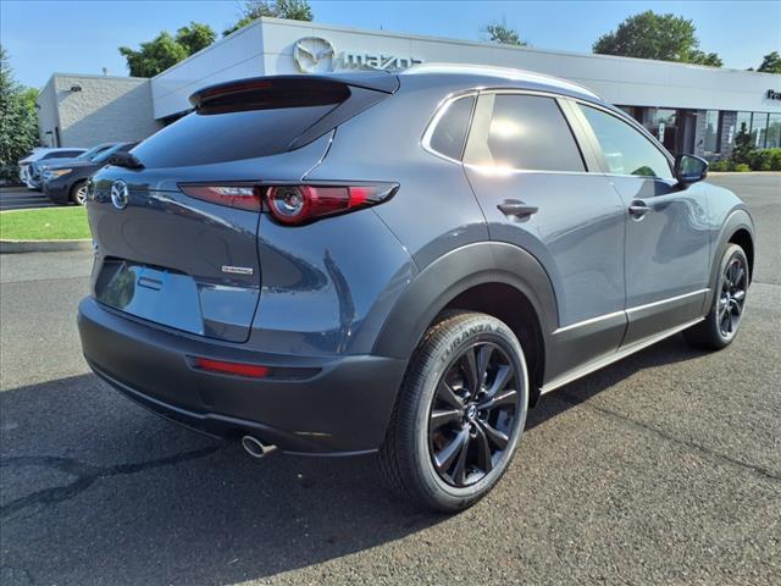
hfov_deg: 65.3
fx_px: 609
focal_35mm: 27
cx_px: 390
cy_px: 293
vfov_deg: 51.4
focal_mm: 3.58
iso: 40
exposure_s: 1/1250
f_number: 1.9
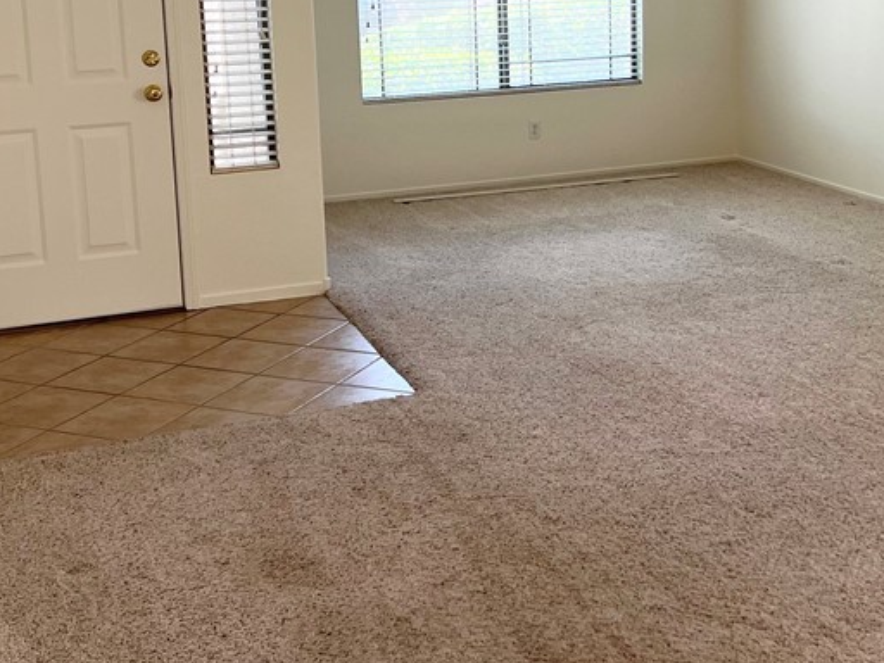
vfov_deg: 27.5
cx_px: 508
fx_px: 1328
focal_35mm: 52
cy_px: 133
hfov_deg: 36.7
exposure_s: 1/121
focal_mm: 5.7
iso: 80
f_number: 1.5
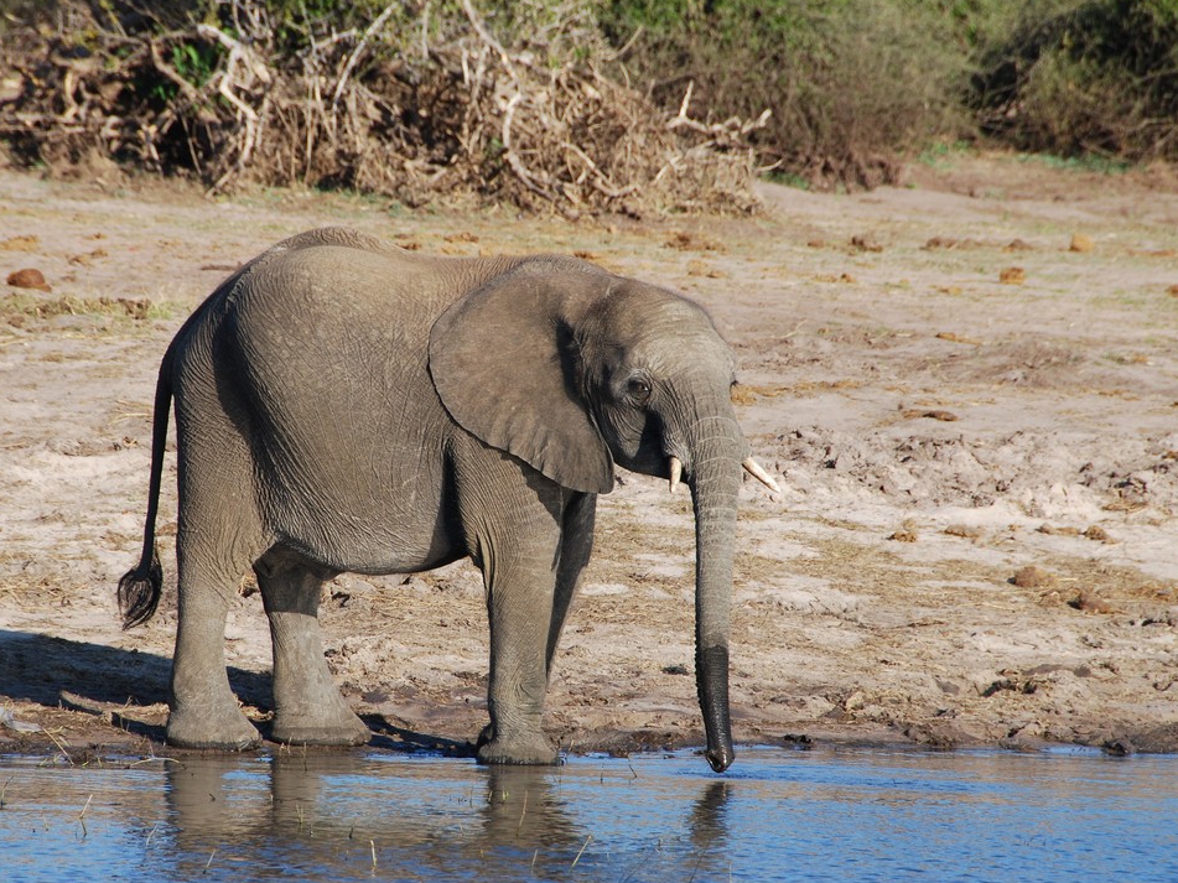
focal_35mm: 353
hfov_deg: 5.6
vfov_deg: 4.2
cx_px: 486
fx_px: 12011
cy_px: 467
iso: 200
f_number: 10
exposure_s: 1/250
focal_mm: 200
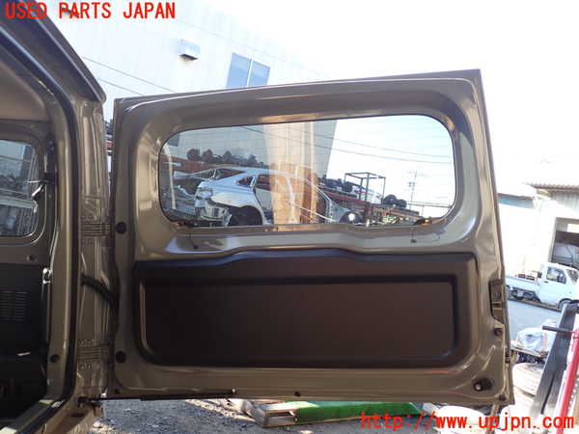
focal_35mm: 30
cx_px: 290
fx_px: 502
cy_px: 217
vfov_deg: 46.8
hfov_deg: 60.0
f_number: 3.2
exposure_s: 1/100
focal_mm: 5.4
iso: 100
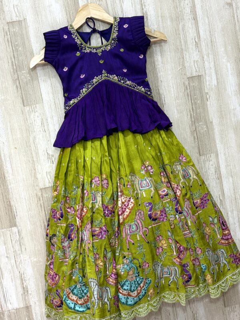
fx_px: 481
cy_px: 160
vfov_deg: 36.8
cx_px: 120
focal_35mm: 52
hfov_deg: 28.0
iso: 80
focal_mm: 5.96
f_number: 1.6
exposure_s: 1/100
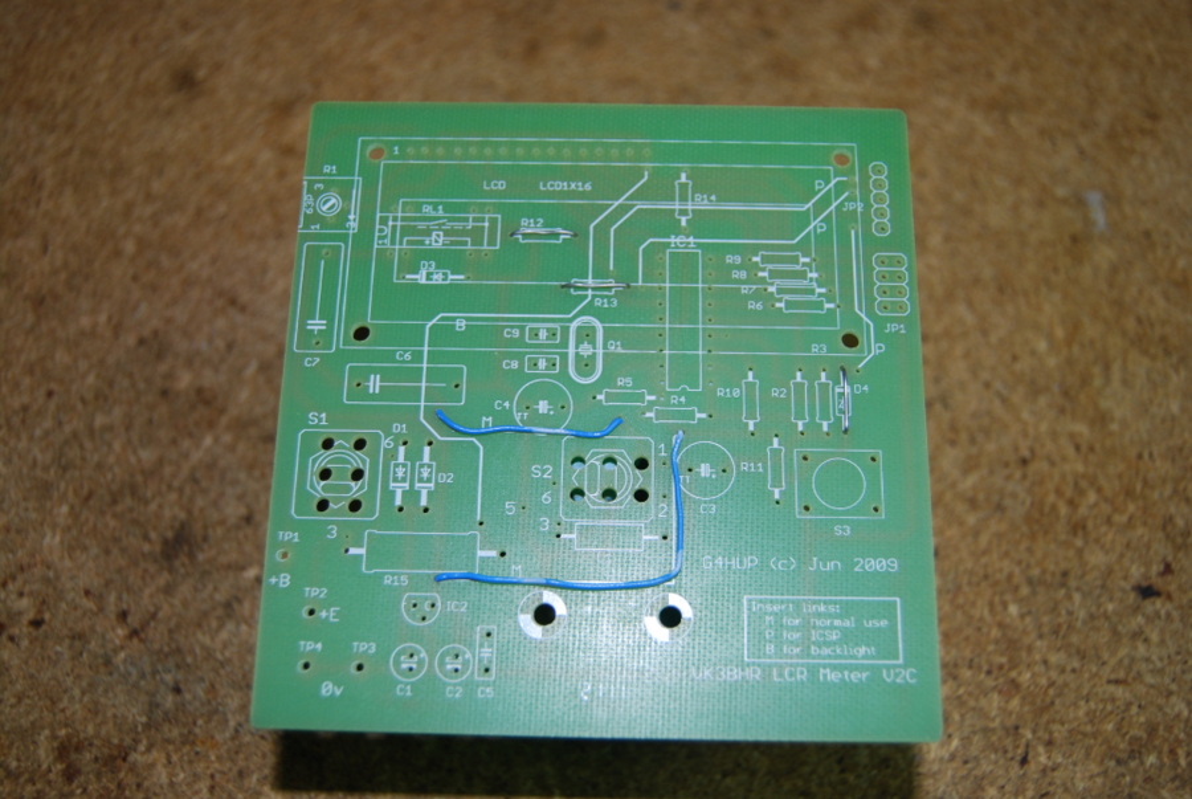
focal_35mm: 39
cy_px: 400
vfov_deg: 34.3
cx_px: 596
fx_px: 1293
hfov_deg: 49.5
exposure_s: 1/60
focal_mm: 26
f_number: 4
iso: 200
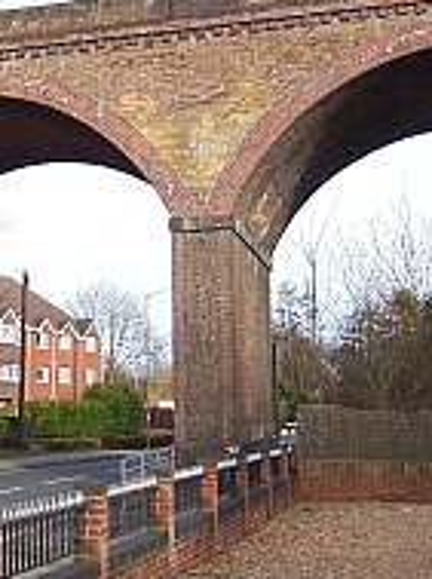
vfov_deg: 31.6
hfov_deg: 23.6
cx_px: 80
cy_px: 228
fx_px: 1018
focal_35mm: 61
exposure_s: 1/320
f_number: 2.8
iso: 64
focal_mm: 3.8
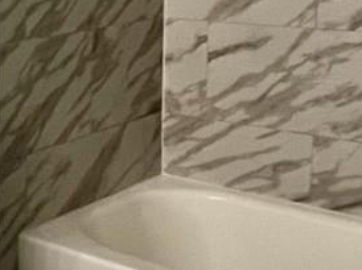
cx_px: -111
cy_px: 5
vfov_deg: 18.9
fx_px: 794
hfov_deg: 22.8
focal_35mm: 76
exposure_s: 1/120
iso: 250
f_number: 1.8
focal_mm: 1.57
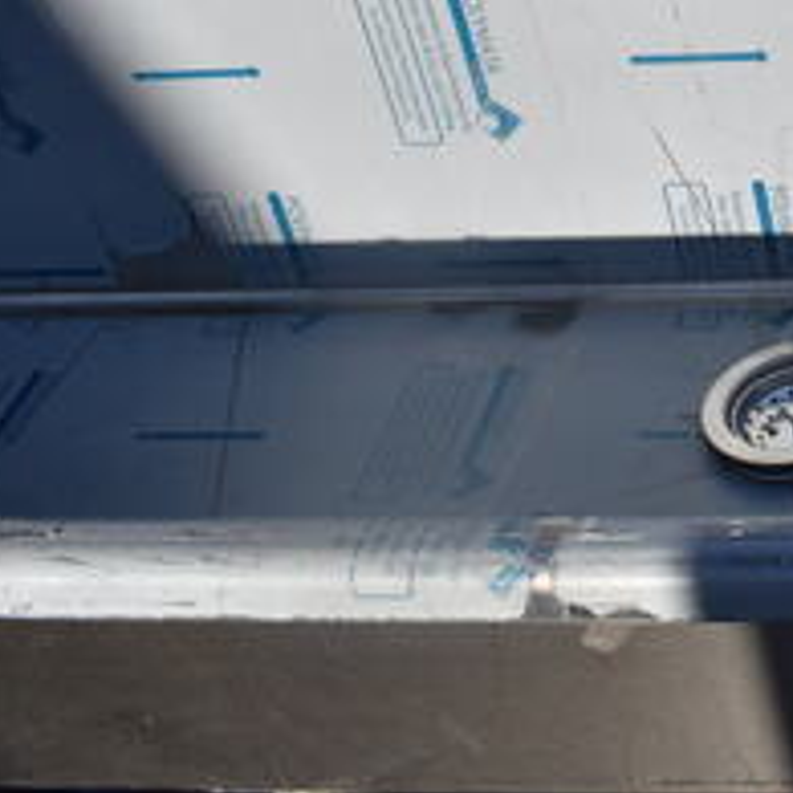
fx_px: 1866
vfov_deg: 23.6
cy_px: 142
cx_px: 1208
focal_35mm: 72
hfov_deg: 20.4
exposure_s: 1/250
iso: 100
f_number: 8
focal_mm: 18
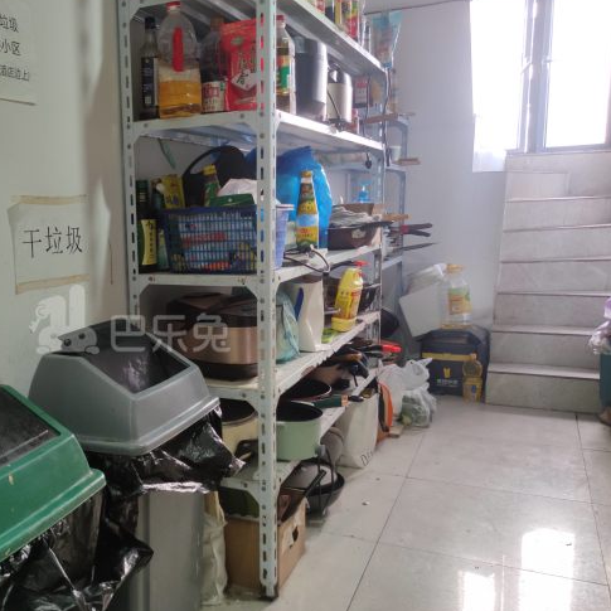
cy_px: 320
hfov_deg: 45.1
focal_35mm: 35
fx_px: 699
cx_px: 130
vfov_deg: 47.2
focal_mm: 6.72
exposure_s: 1/50
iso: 176
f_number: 1.69
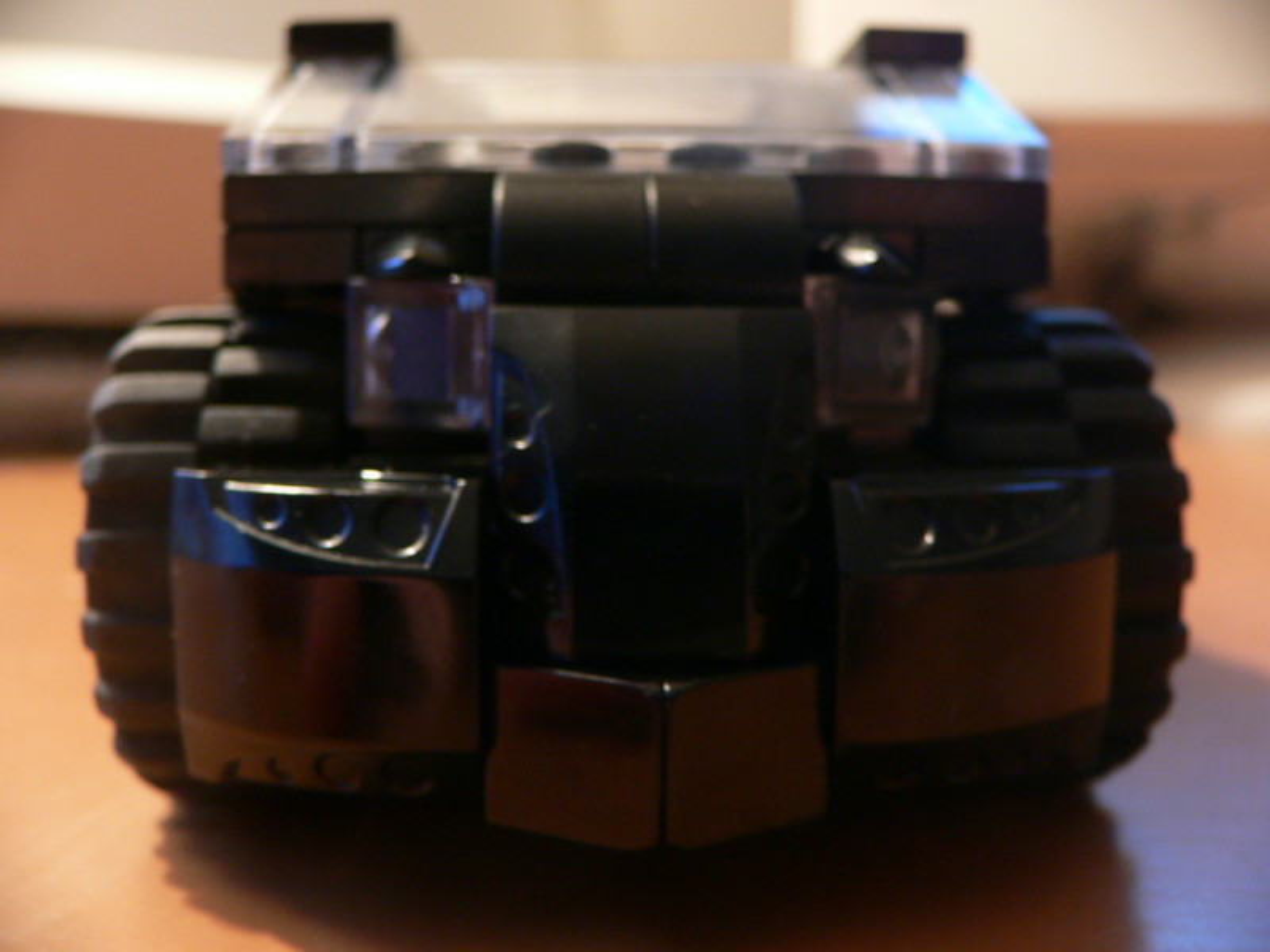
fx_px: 1284
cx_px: 635
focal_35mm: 35
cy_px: 476
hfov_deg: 52.6
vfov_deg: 40.7
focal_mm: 4.6
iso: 100
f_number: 2.8
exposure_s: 1/4
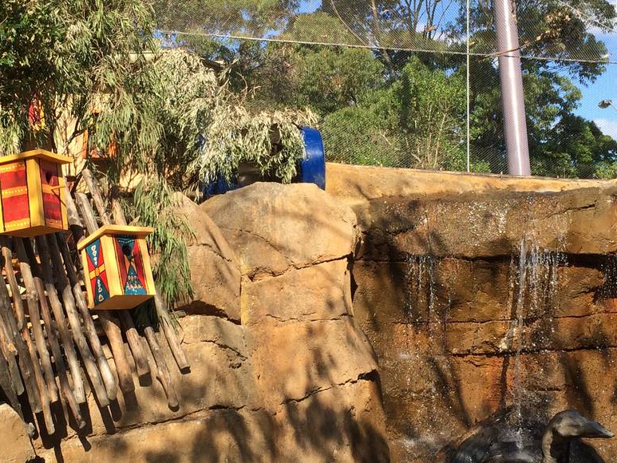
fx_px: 1070
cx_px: 273
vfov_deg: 24.4
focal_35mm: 60
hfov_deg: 32.1
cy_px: 232
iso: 32
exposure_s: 1/1140
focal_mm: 4.15
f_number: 2.2
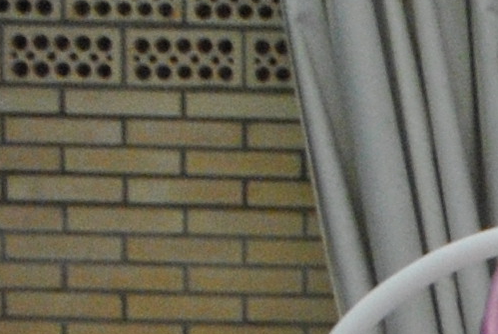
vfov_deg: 1.9
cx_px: 1893
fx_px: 9985
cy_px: 947
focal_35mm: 721
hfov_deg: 2.8
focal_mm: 62
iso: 800
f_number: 5
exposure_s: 1/200
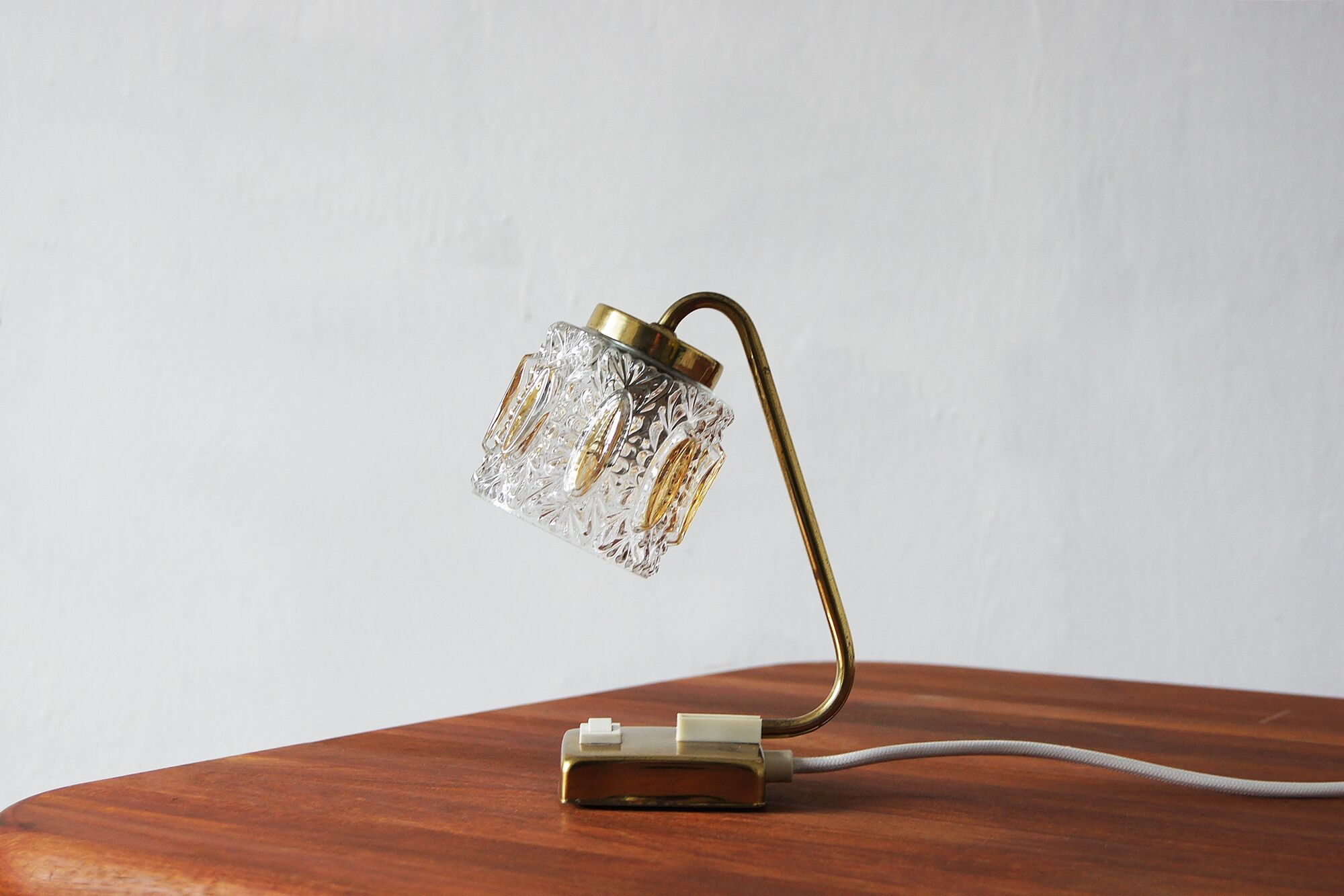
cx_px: 672
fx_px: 2240
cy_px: 448
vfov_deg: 22.6
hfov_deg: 33.4
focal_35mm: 60
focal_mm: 40
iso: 400
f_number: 5.6
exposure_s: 1/40
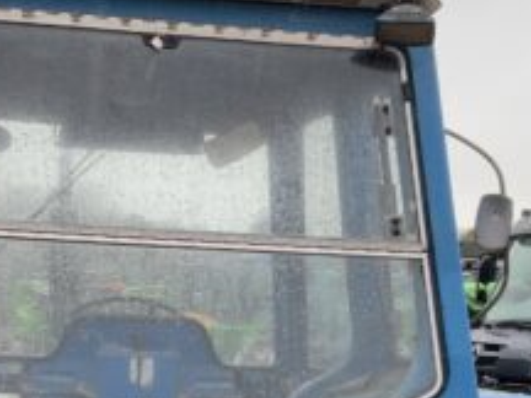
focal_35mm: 86
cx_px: 243
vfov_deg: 16.9
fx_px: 1319
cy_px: 371
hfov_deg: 22.8
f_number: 1.8
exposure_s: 1/122
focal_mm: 3
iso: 20
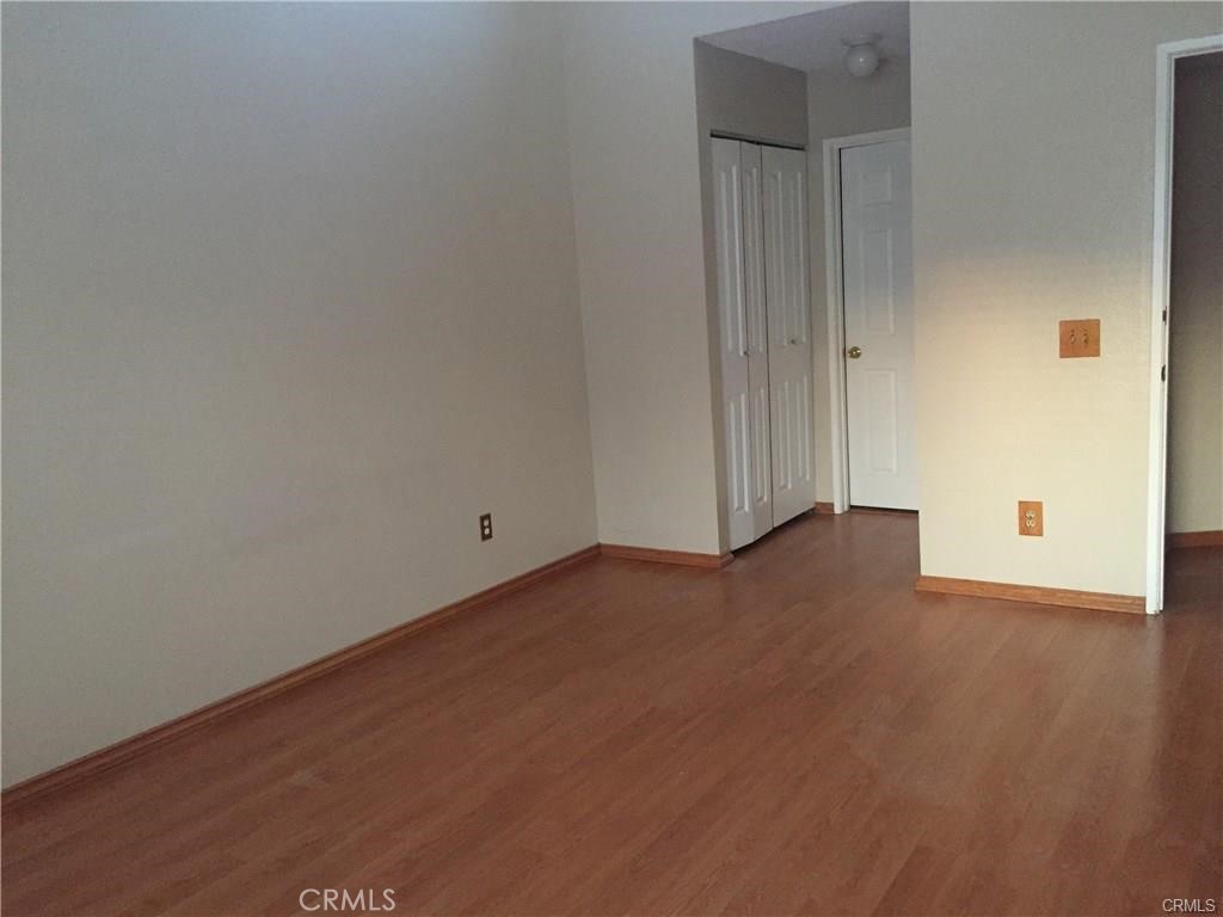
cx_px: 612
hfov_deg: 61.7
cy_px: 458
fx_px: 1025
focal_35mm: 29
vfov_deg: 48.2
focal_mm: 4.15
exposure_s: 1/30
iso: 250
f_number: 2.2
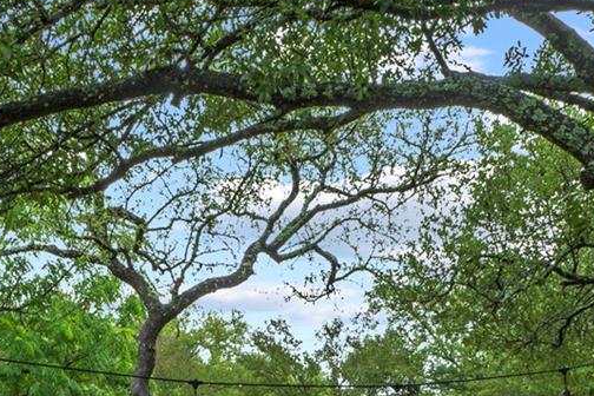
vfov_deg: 20.3
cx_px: 209
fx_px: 1006
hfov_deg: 32.7
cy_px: 523
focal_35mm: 61
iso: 250
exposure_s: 1/1.67
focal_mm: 10
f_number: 11
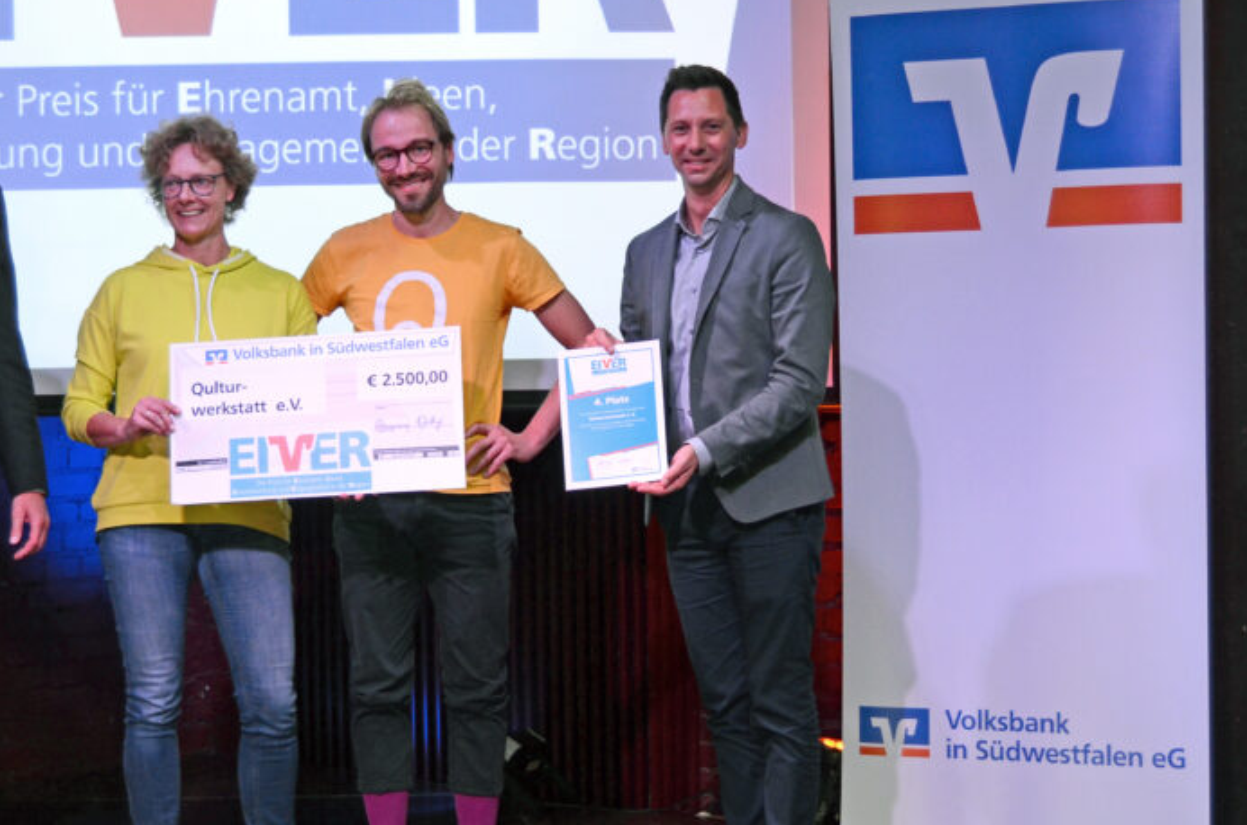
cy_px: 398
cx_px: 432
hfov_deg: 26.0
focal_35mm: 78
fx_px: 2687
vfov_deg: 17.5
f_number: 4.5
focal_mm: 35
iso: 1000
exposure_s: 1/80
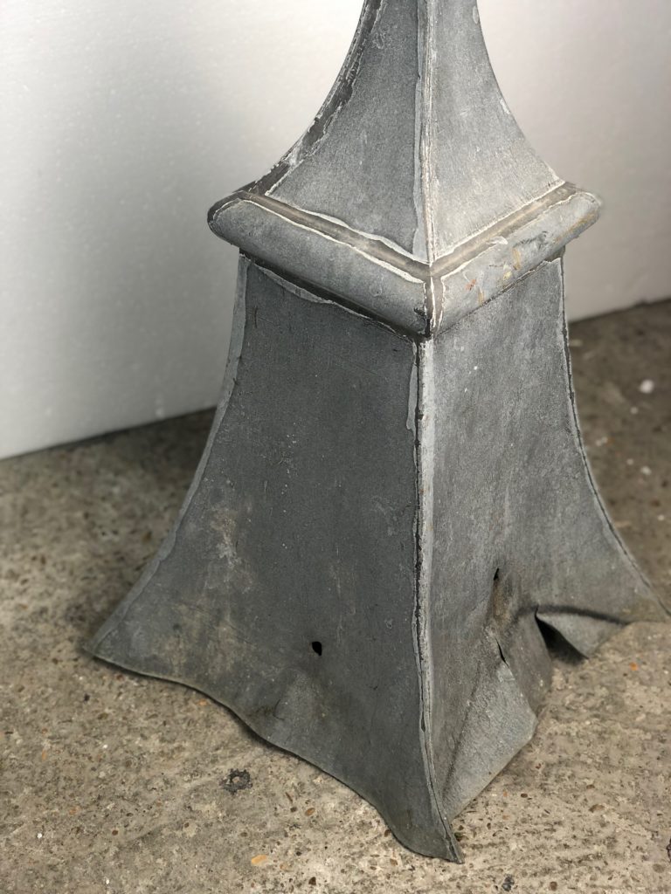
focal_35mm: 52
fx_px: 1344
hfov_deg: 28.0
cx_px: 336
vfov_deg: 36.8
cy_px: 447
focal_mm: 6
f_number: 2.4
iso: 40
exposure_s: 1/50
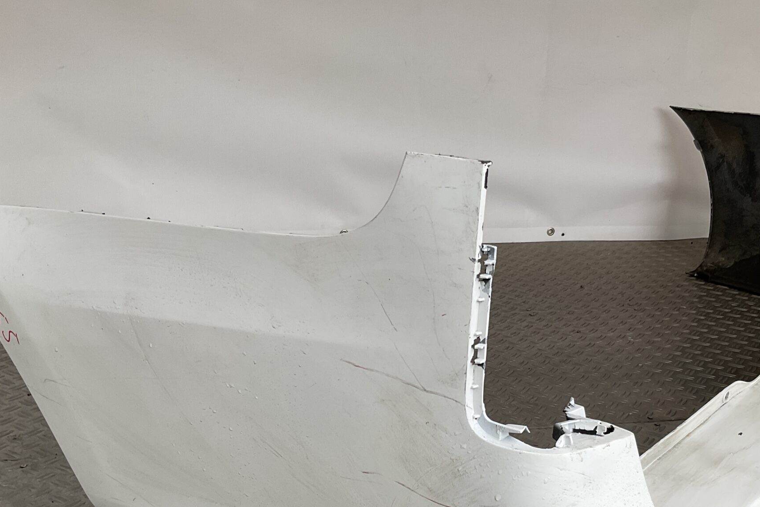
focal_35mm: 45
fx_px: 950
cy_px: 361
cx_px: 438
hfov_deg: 43.5
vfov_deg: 29.5
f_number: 1.8
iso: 25
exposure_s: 1/100
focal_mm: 3
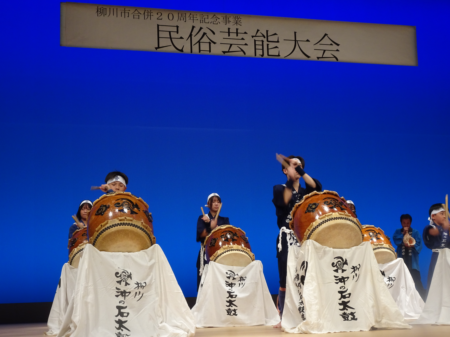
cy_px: 168
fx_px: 702
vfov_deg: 27.0
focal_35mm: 54
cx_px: 225
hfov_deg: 35.5
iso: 160
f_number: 4.5
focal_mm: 9.18
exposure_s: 1/60
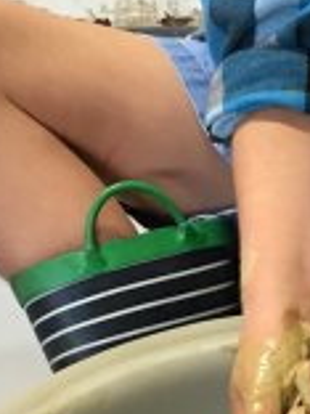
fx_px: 1361
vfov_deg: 17.3
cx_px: 253
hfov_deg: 12.9
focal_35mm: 114
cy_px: 244
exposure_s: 1/17
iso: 100
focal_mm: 4.15
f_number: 2.2
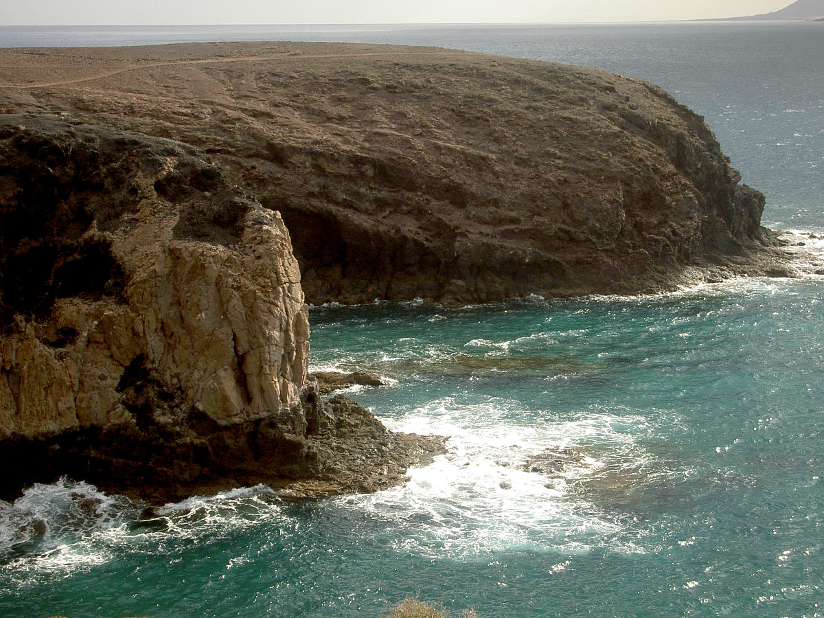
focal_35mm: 75
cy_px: 309
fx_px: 1785
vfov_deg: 19.6
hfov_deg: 26.0
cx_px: 412
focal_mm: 12.4
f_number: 7.1
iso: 50
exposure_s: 1/160
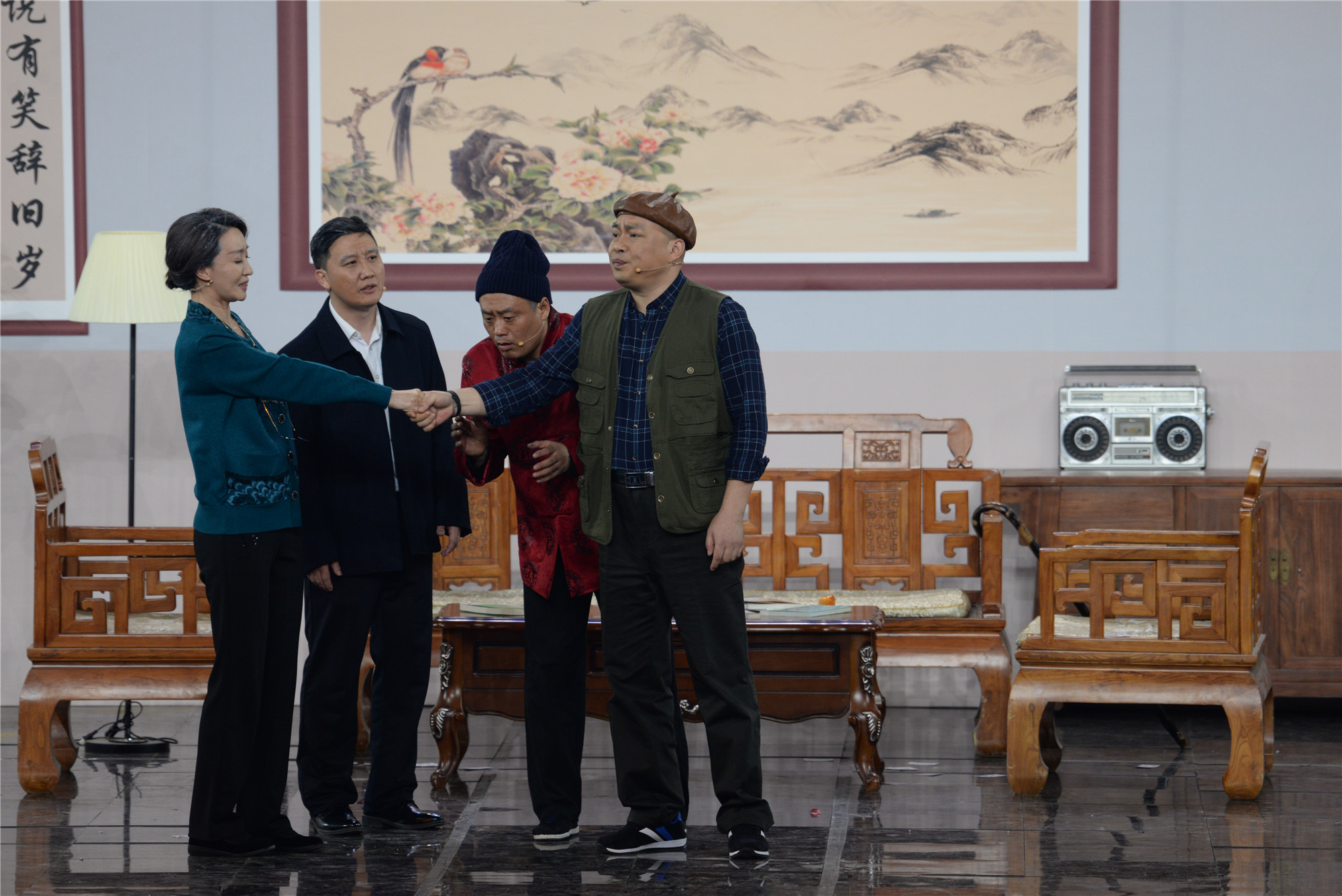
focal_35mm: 340
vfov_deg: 4.0
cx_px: 671
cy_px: 448
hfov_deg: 6.1
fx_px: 12678
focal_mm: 340
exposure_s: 1/400
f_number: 5.6
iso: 1250
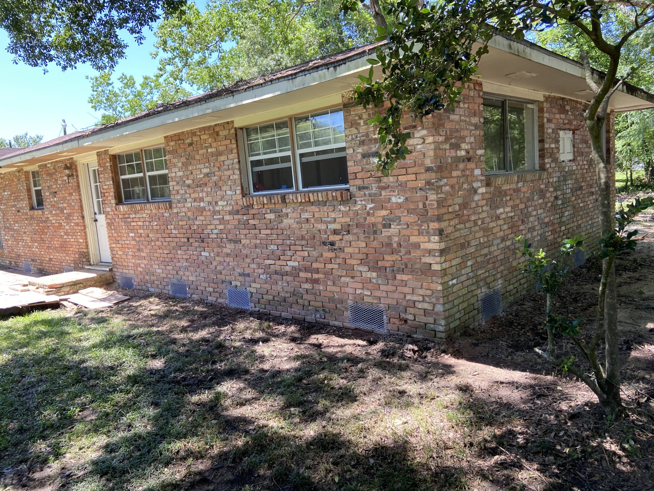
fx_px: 491
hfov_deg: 67.3
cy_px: 246
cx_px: 327
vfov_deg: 53.1
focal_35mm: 26
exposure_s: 1/217
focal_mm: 4.25
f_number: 1.8
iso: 32
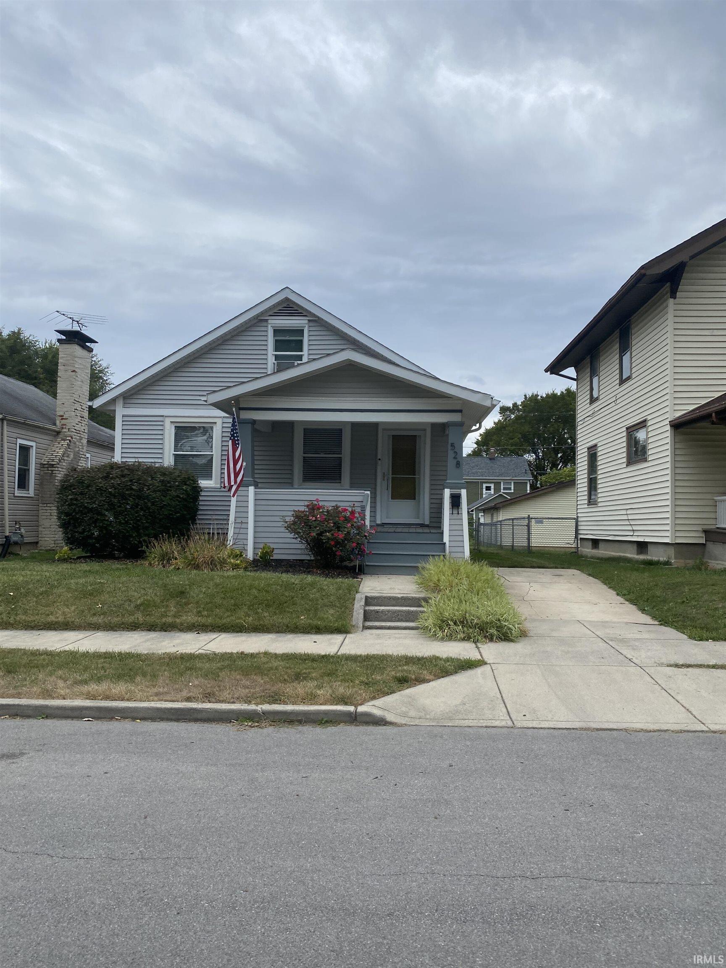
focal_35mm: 26
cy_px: 484
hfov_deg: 53.1
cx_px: 363
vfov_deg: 67.3
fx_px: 727
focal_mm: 4.25
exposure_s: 1/1206
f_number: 1.8
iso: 32
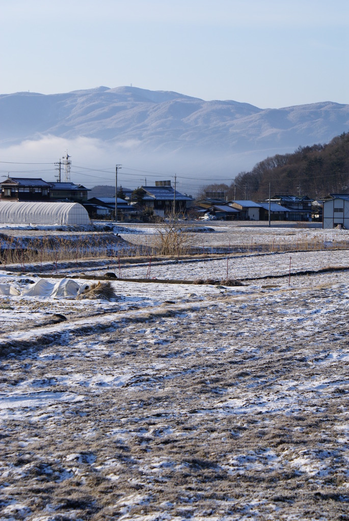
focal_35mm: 105
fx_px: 1523
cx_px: 174
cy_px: 260
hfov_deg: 13.1
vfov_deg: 19.4
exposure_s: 1/250
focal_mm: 70
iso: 100
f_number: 8
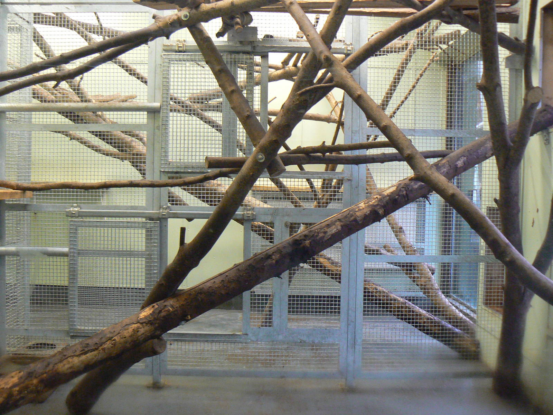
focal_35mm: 36
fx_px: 575
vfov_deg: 39.7
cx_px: 276
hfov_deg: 51.4
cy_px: 208
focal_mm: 6
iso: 200
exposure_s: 1/20
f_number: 2.8
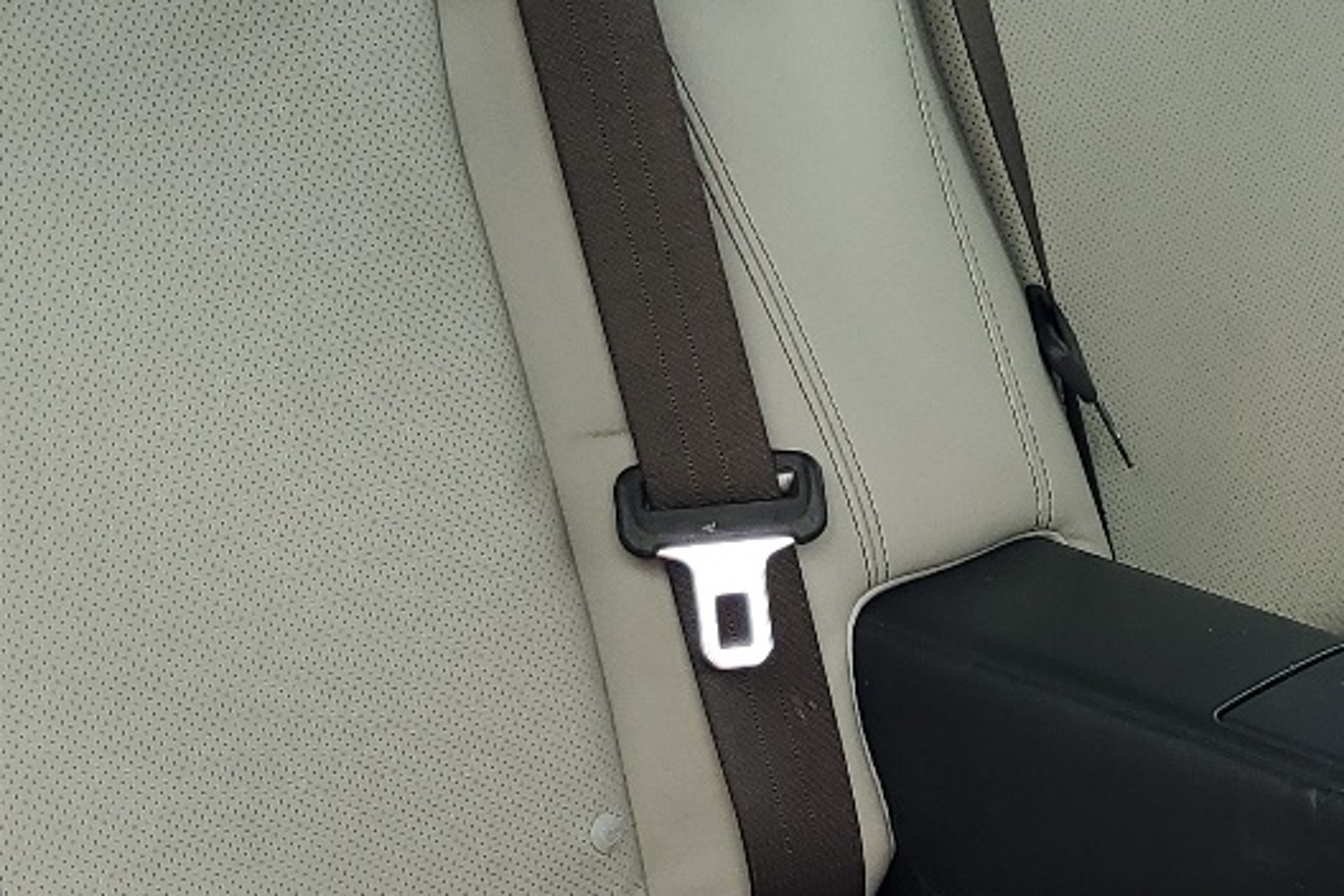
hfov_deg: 23.7
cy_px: 583
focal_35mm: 82
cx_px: 1331
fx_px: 3061
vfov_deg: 16.6
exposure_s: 1/256
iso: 50
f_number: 1.5
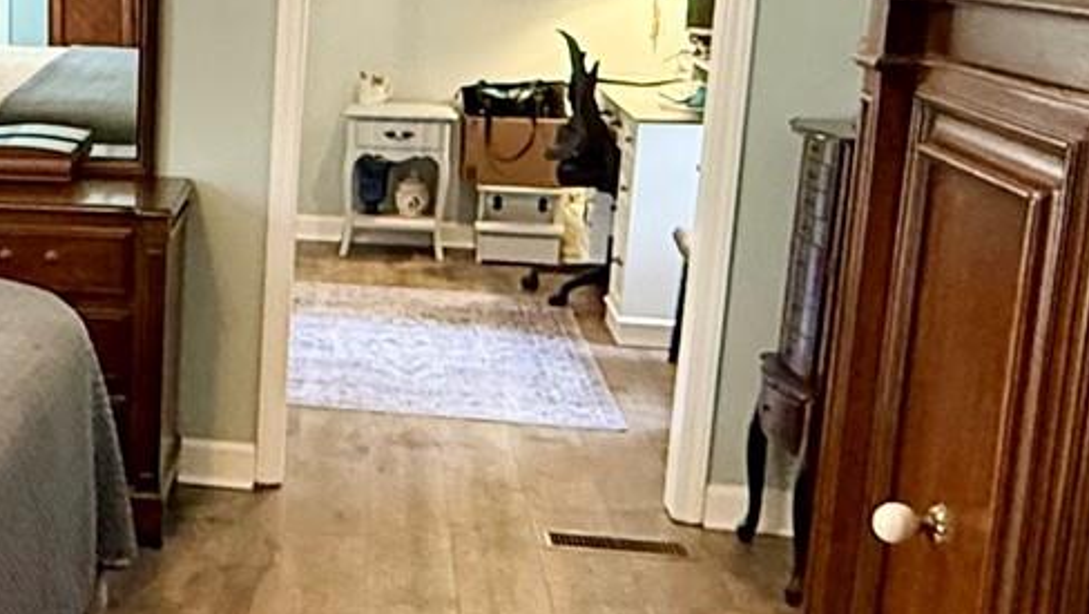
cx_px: -125
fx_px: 1849
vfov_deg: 18.8
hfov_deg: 29.4
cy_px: 268
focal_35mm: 64
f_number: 2.2
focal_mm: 2.22
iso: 500
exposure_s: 1/60
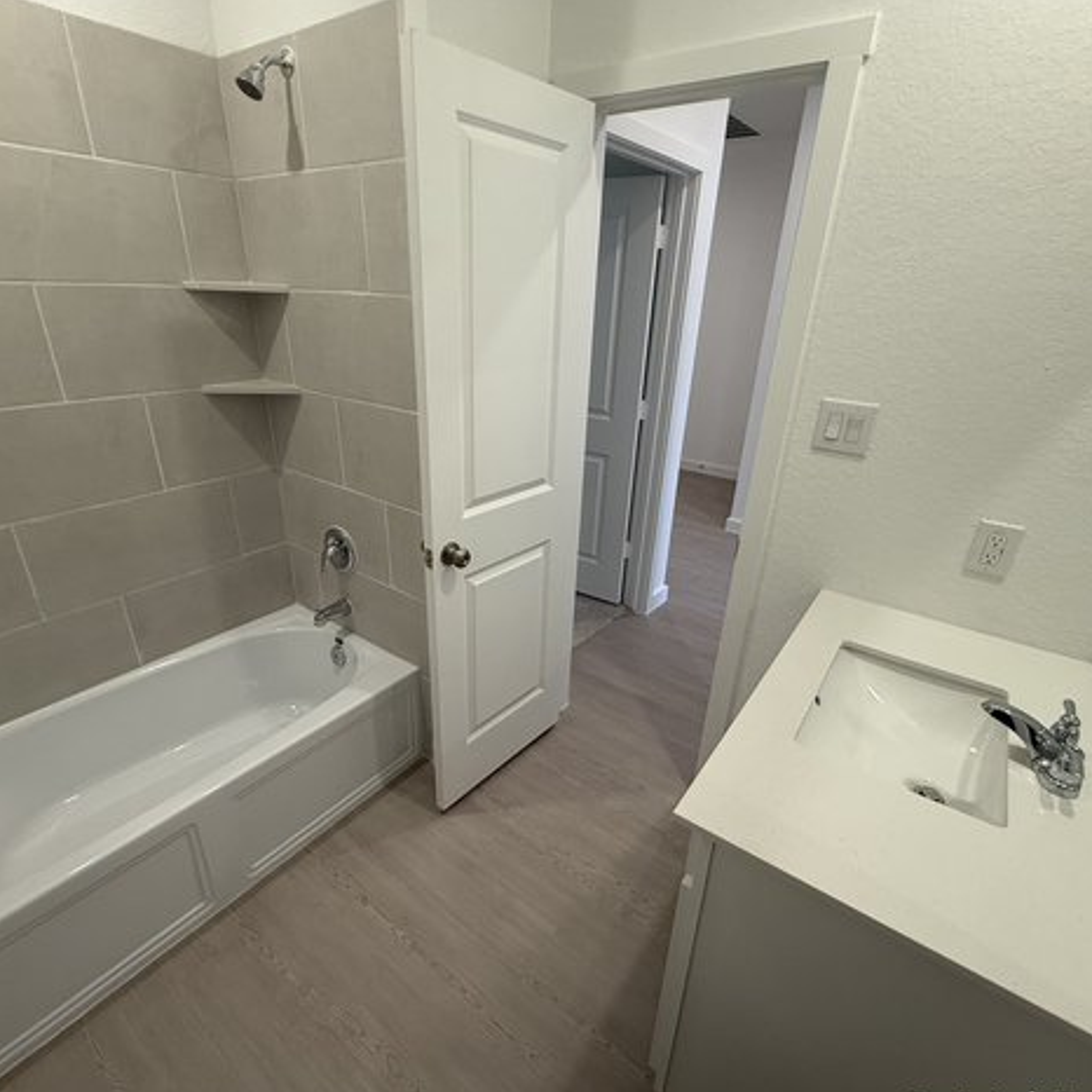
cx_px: 539
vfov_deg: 84.0
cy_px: 553
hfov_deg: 84.0
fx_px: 607
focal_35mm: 17
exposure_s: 1/120
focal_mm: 2.22
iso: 250
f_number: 2.2
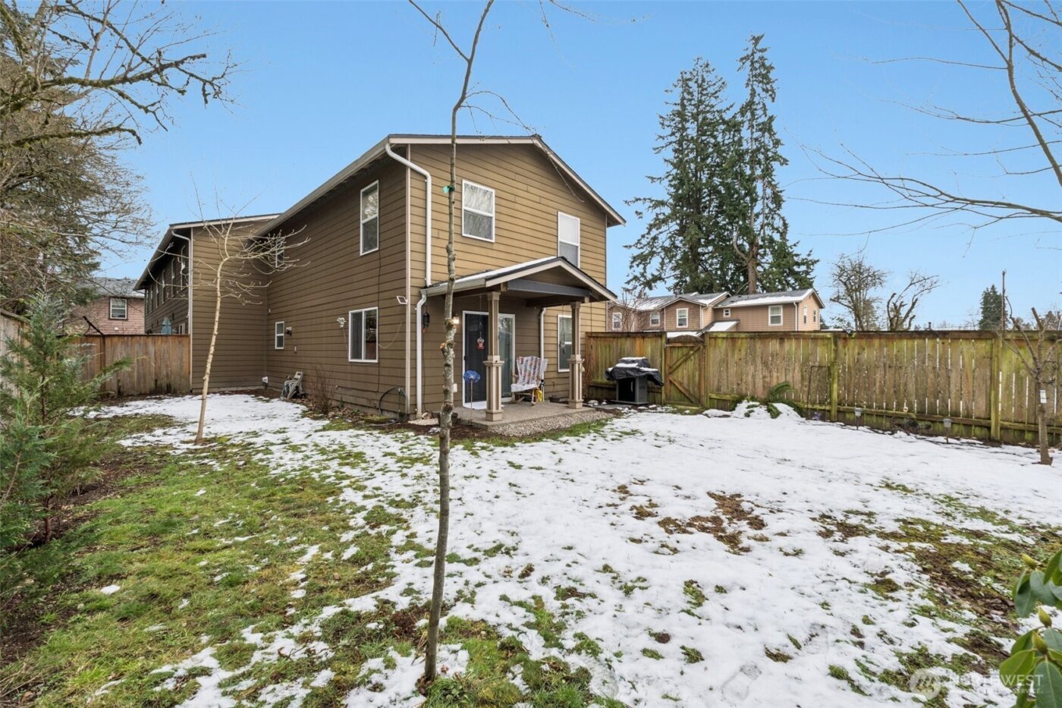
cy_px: 354
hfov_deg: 100.4
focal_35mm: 15
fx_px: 442
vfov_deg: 77.3
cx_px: 531
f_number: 9
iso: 100
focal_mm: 10
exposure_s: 1/40
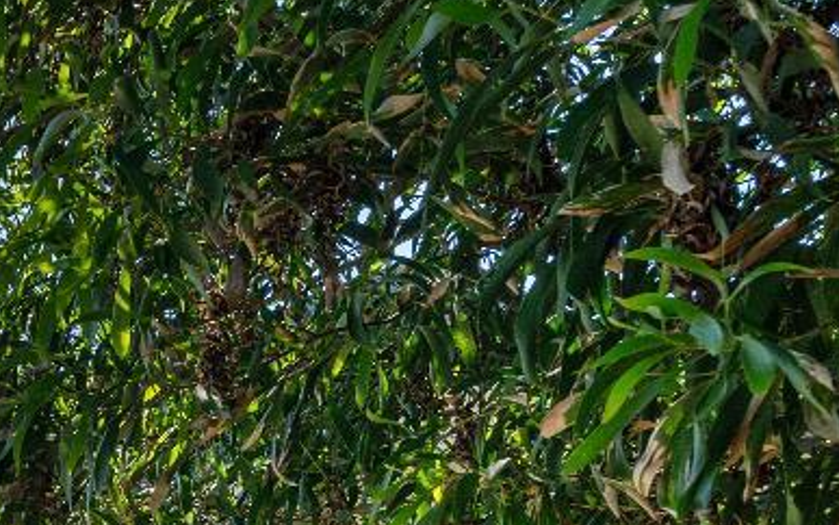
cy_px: 1002
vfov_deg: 14.7
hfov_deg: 23.0
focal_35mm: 75
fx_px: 1715
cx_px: -371
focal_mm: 19
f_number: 8
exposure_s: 1/60
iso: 160
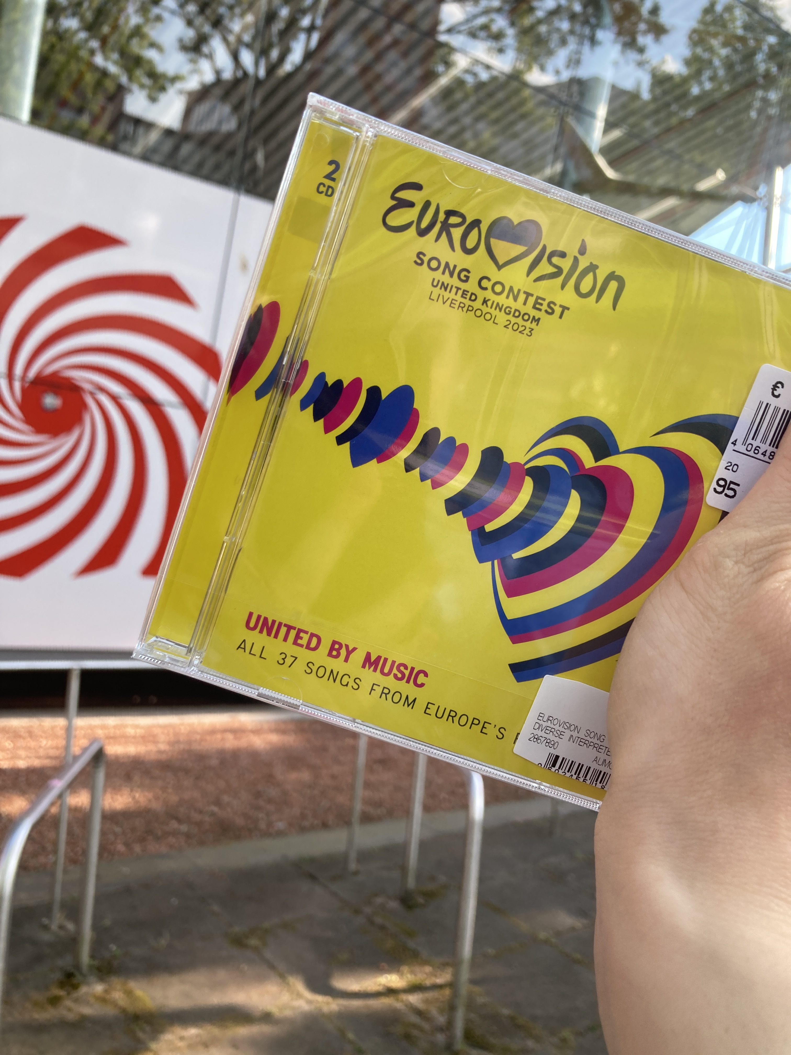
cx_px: 396
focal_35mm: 28
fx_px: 853
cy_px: 528
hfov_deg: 49.7
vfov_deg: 63.4
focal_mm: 3.99
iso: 20
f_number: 1.8
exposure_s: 1/138
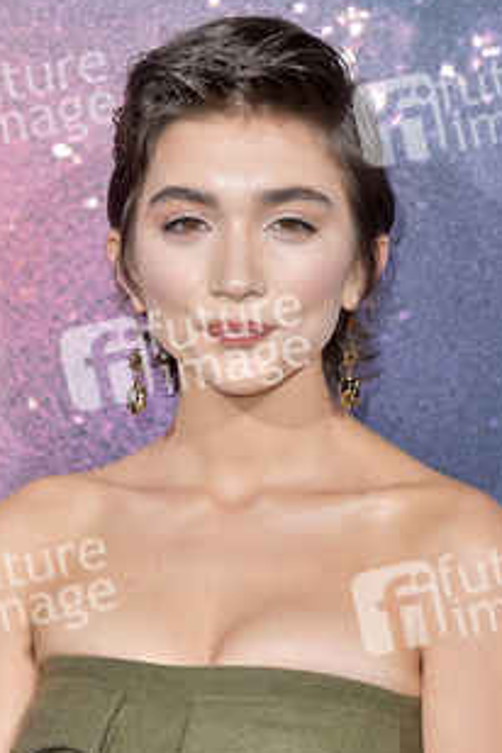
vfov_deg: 14.1
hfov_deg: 9.5
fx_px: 3033
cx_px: 257
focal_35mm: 145
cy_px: 475
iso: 250
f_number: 7.1
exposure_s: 1/250
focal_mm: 112
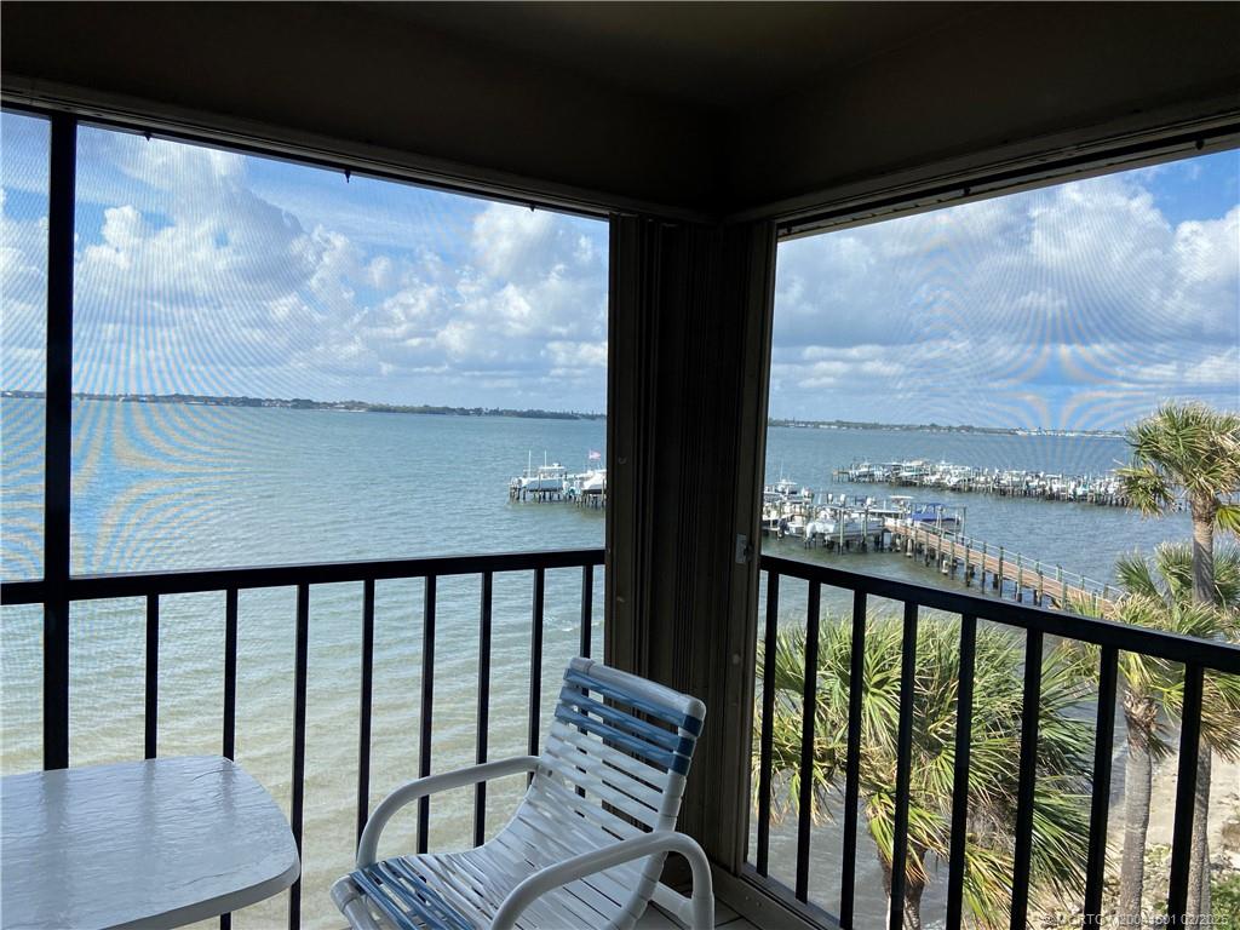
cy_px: 465
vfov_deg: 53.1
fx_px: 931
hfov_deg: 67.3
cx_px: 620
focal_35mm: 26
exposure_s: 1/1585
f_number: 1.8
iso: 32
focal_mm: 4.25
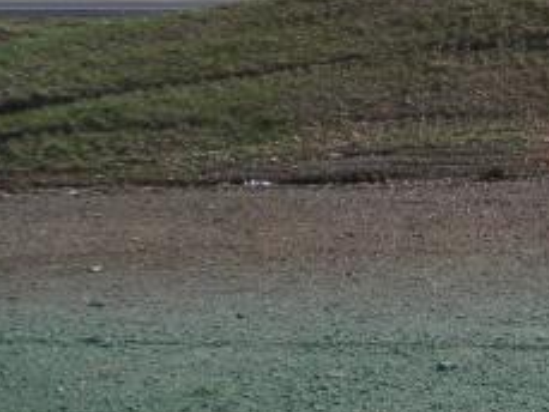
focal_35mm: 106
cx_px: 662
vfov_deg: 13.8
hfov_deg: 17.6
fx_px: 1682
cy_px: 26
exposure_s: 1/180
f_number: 6.7
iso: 50
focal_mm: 6
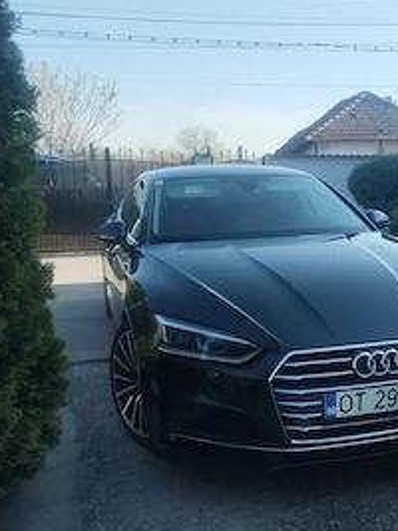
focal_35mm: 39
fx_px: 598
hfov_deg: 36.5
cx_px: 259
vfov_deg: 47.8
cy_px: 294
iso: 100
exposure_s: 1/829
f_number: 1.8
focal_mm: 4.75
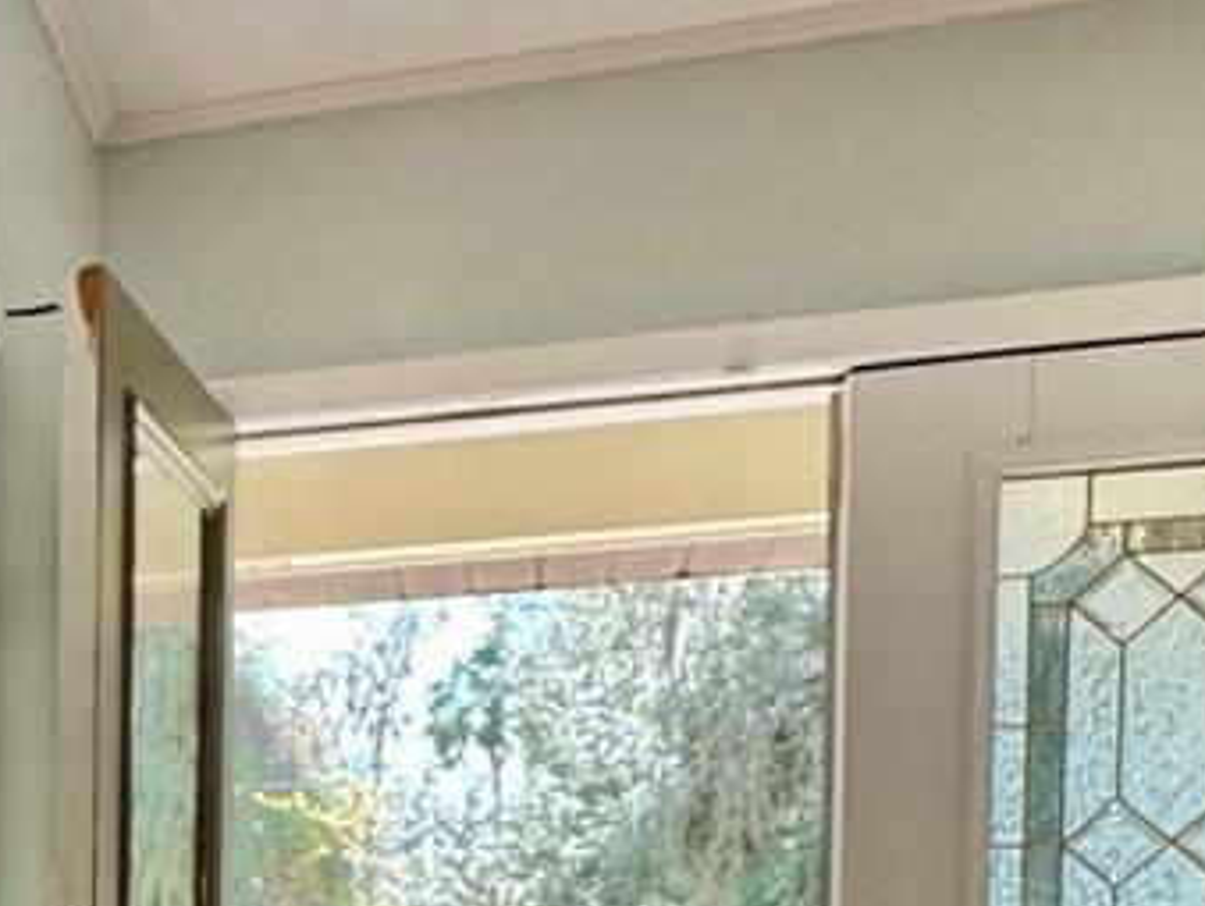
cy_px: 1105
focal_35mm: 66
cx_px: -562
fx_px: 2300
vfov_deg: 20.7
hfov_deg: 23.8
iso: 100
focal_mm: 2.22
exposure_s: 1/99
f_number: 2.2
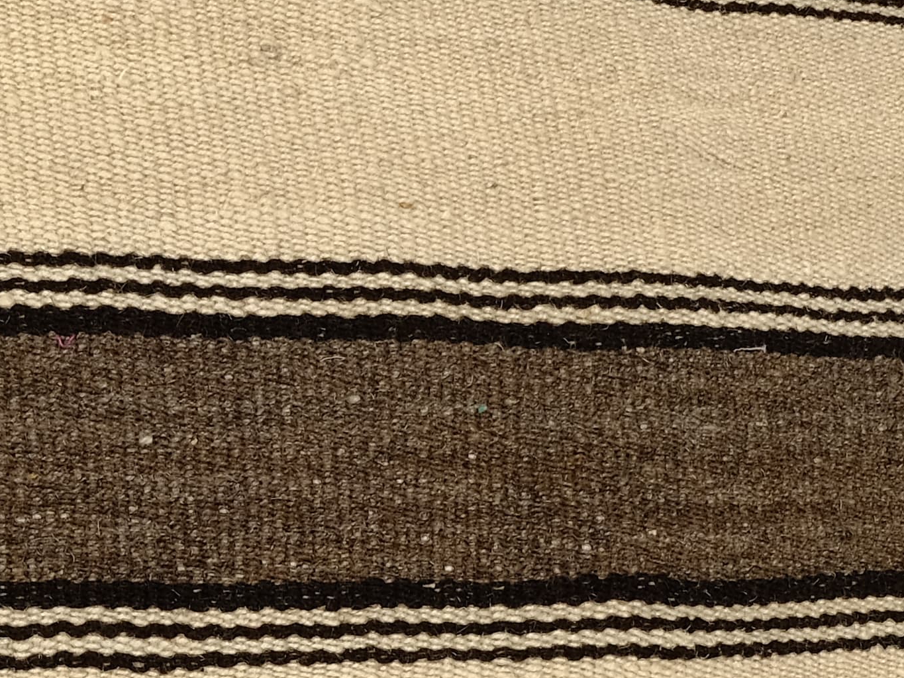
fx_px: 4362
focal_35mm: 167
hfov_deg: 11.8
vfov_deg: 8.9
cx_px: 293
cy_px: 505
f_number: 13
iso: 80
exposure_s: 1/160
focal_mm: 25.4
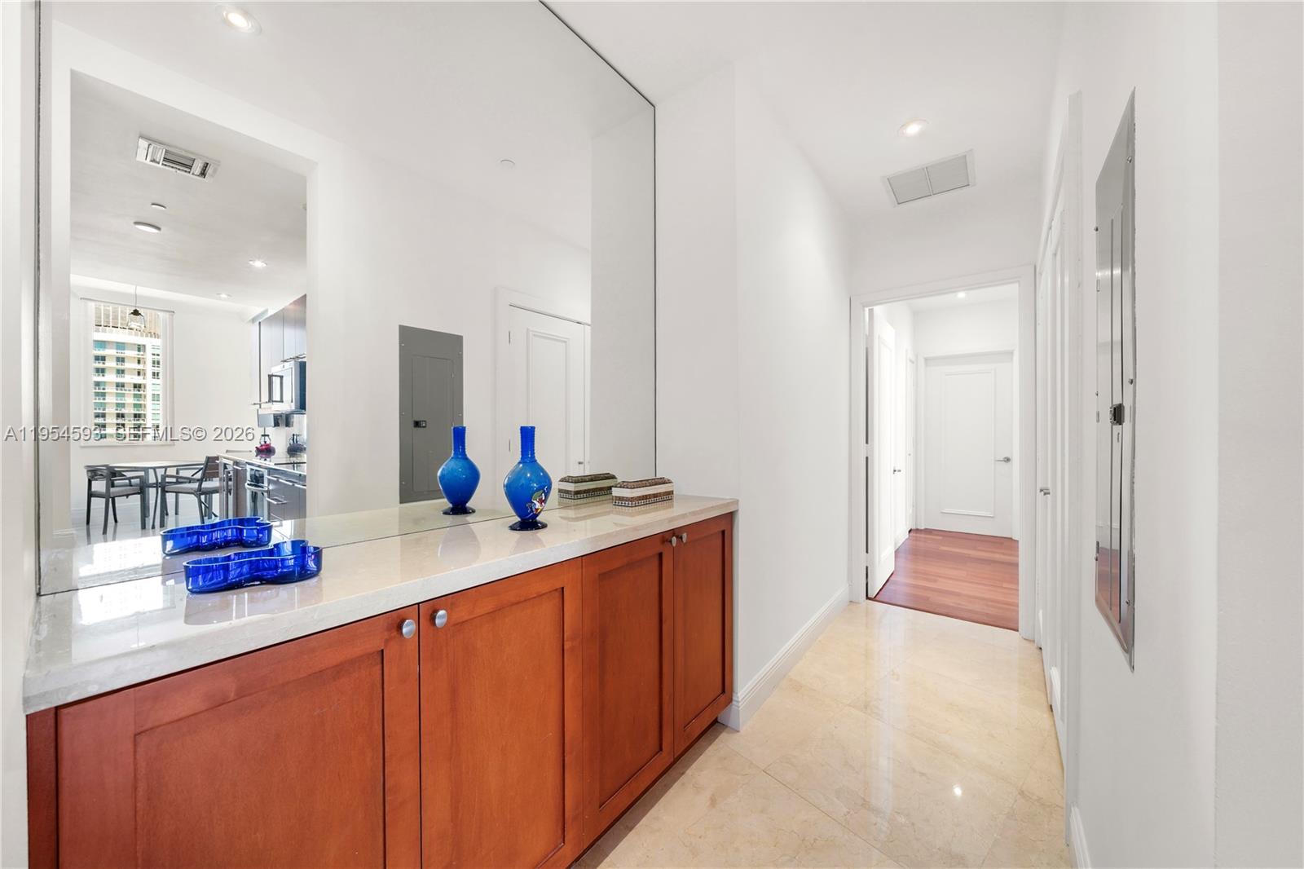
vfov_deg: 90.0
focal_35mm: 12
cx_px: 652
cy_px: 434
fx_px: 435
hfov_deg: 112.6
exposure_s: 1/8
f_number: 8
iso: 320
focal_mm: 12
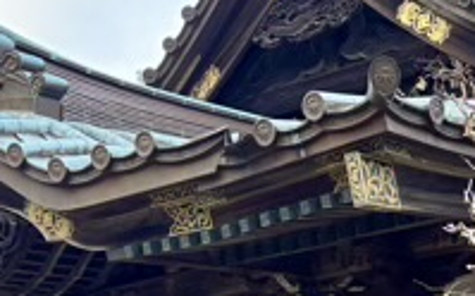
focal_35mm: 97
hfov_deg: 20.5
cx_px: 520
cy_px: 376
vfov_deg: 13.0
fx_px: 1255
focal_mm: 5.96
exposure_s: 1/121
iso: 80
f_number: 1.6
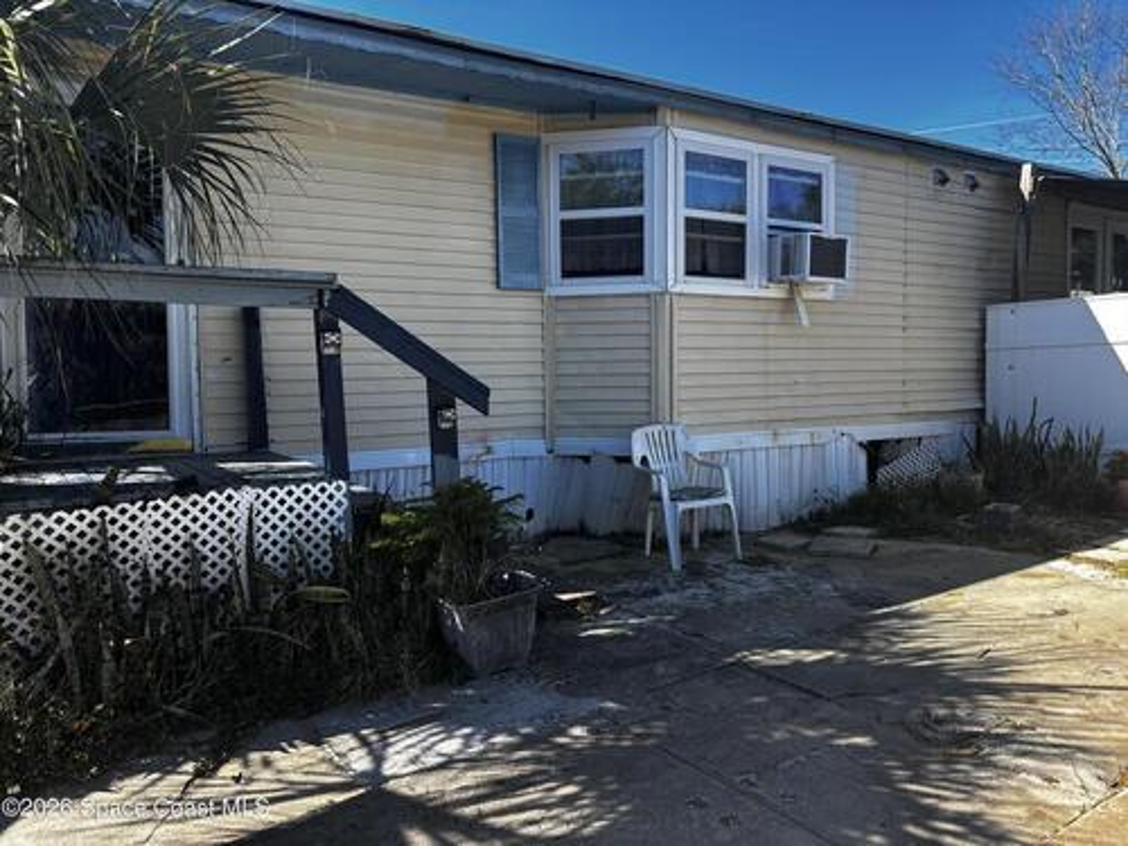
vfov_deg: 53.1
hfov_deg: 67.3
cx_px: 564
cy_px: 423
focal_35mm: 26
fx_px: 847
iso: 50
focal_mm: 5.96
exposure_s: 1/961
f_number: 1.6
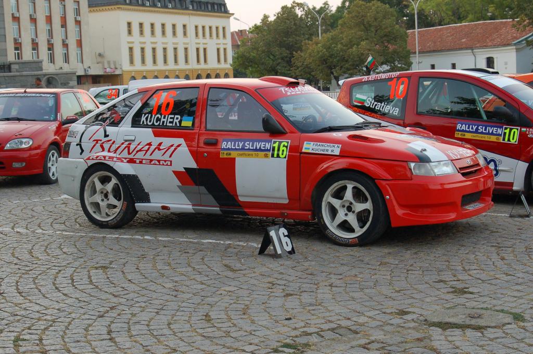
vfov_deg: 20.6
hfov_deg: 30.5
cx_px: 266
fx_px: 976
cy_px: 177
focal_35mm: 66
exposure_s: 1/30
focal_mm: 44
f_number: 7.1
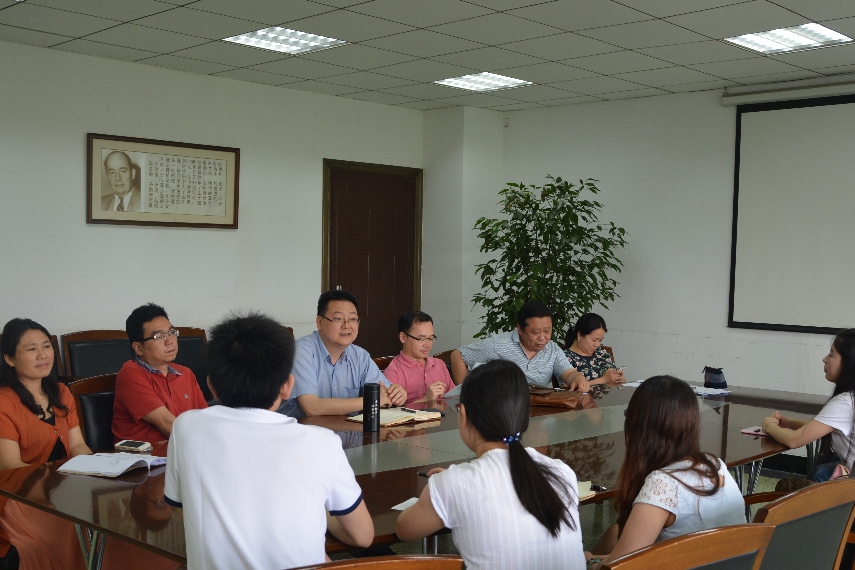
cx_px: 447
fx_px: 1021
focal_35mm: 43
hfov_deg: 45.4
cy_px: 340
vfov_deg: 31.1
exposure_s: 1/80
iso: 400
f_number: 4.5
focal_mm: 22
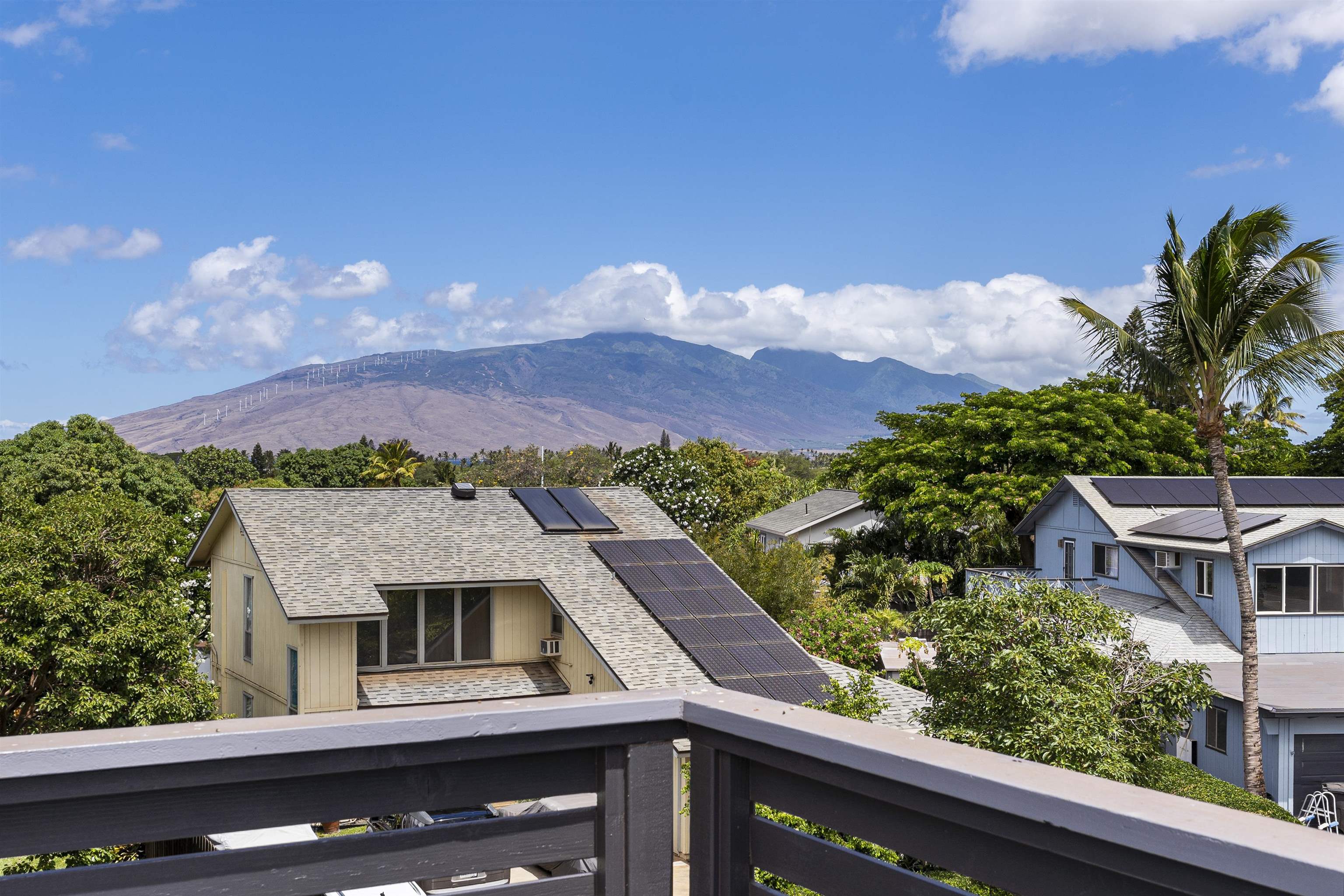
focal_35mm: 42
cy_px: 448
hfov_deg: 46.4
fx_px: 1568
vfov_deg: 31.9
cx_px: 672
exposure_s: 1/100
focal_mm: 28
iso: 100
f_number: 8
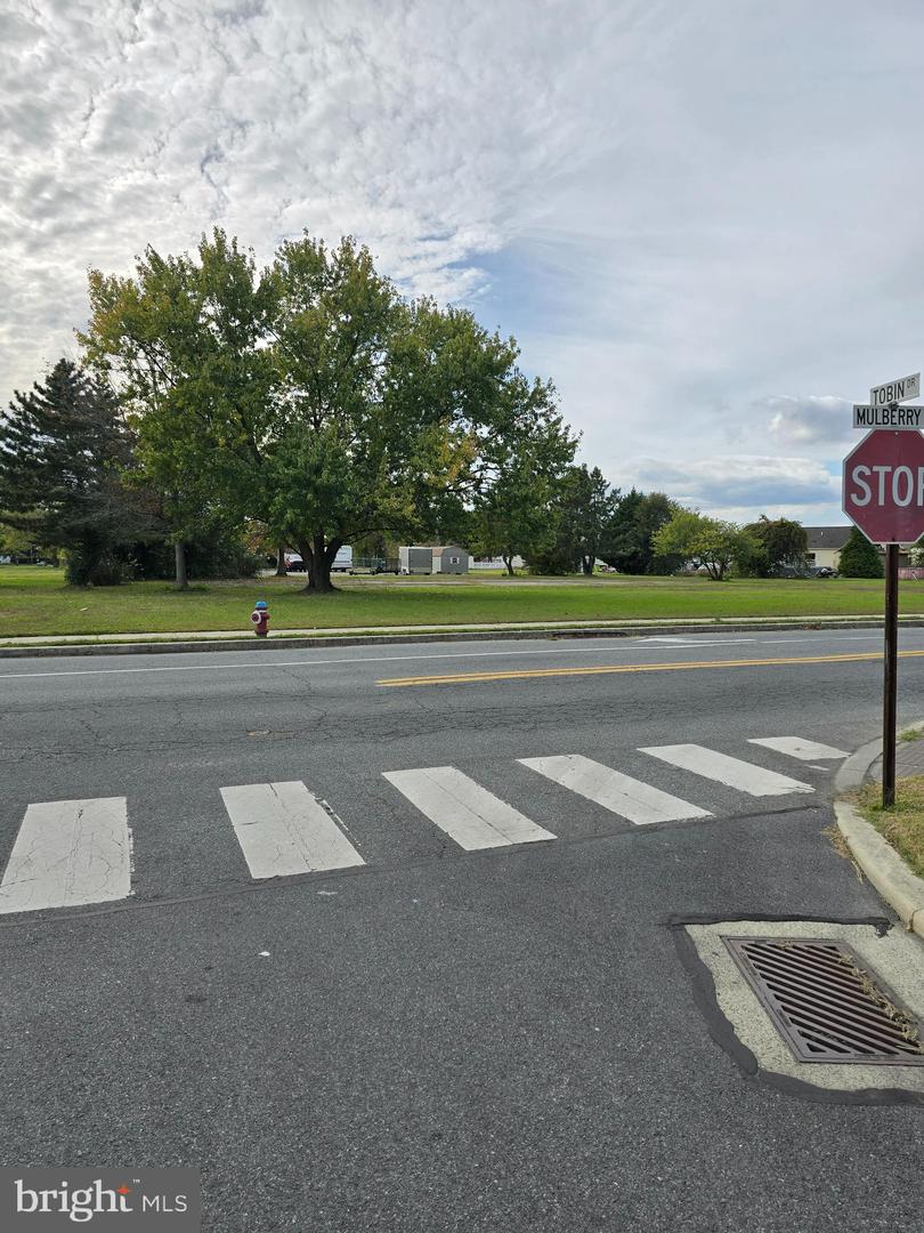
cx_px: 462
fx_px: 819
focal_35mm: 23
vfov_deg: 73.9
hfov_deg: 58.9
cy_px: 616
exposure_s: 1/1053
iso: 12
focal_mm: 6.3
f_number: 1.7
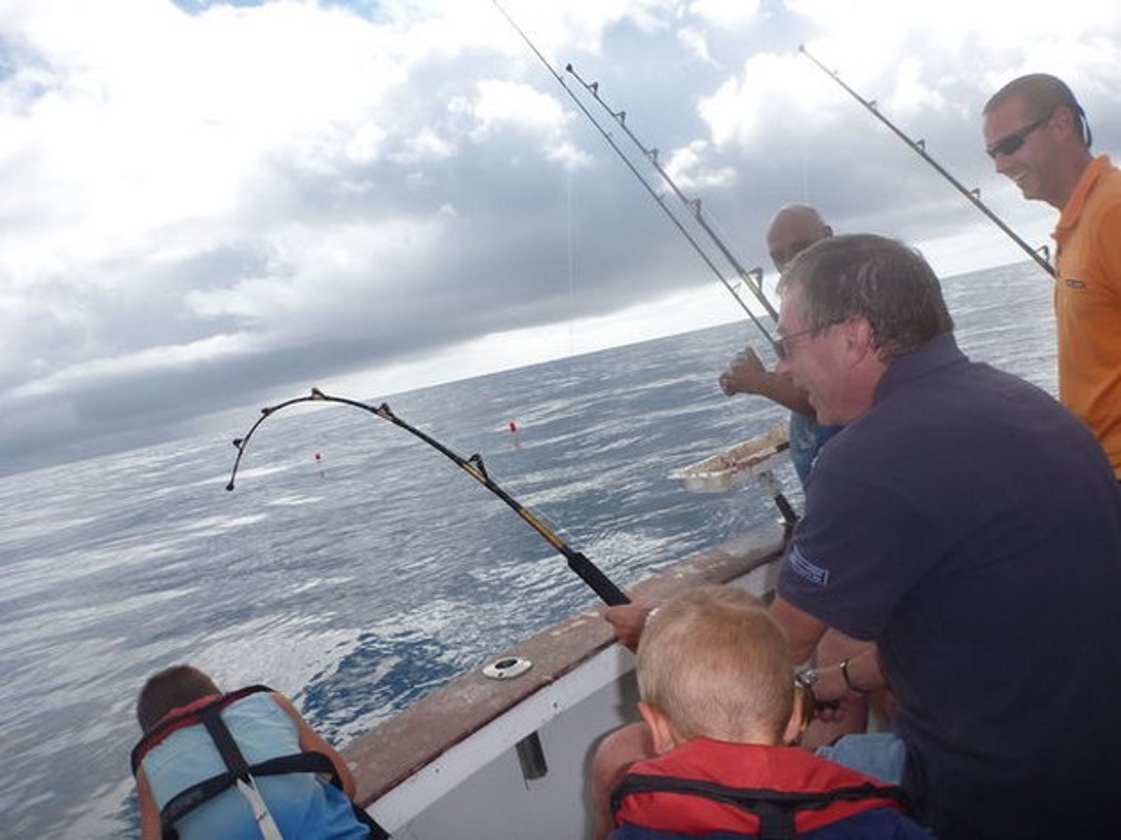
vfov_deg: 49.7
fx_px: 906
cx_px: 560
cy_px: 420
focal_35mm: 28
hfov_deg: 63.5
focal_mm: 4.9
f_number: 3.3
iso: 100
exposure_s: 1/1000
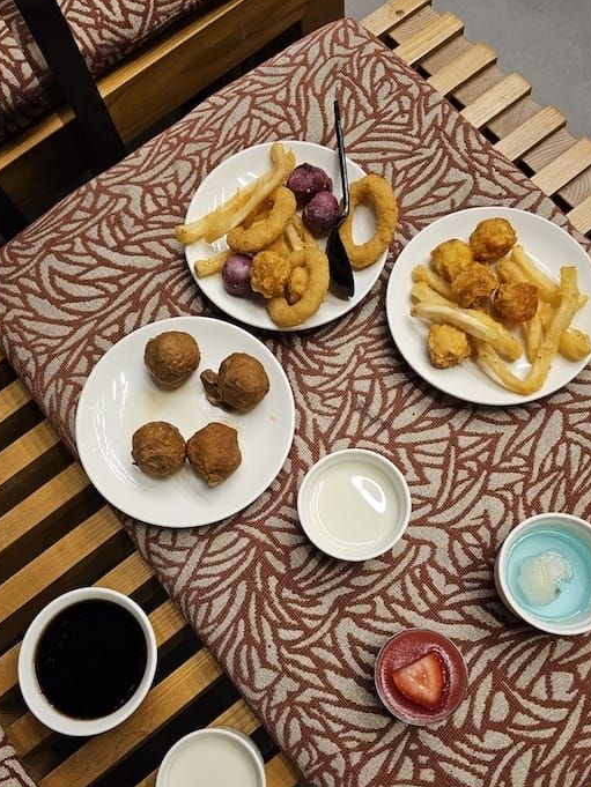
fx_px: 614
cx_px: 315
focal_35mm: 27
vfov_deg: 64.9
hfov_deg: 51.3
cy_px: 455
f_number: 1.7
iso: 640
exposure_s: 1/60
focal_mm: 6.3
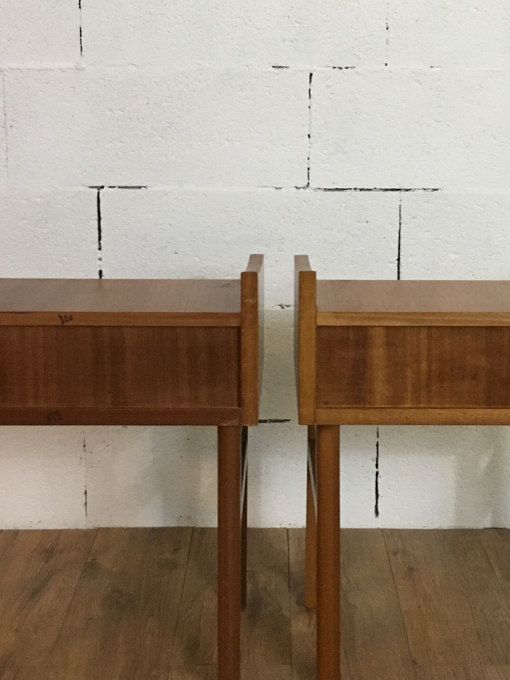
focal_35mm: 55
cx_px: 301
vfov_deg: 34.5
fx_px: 1081
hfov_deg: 26.5
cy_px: 211
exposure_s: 1/25
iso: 200
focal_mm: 4.15
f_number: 2.2
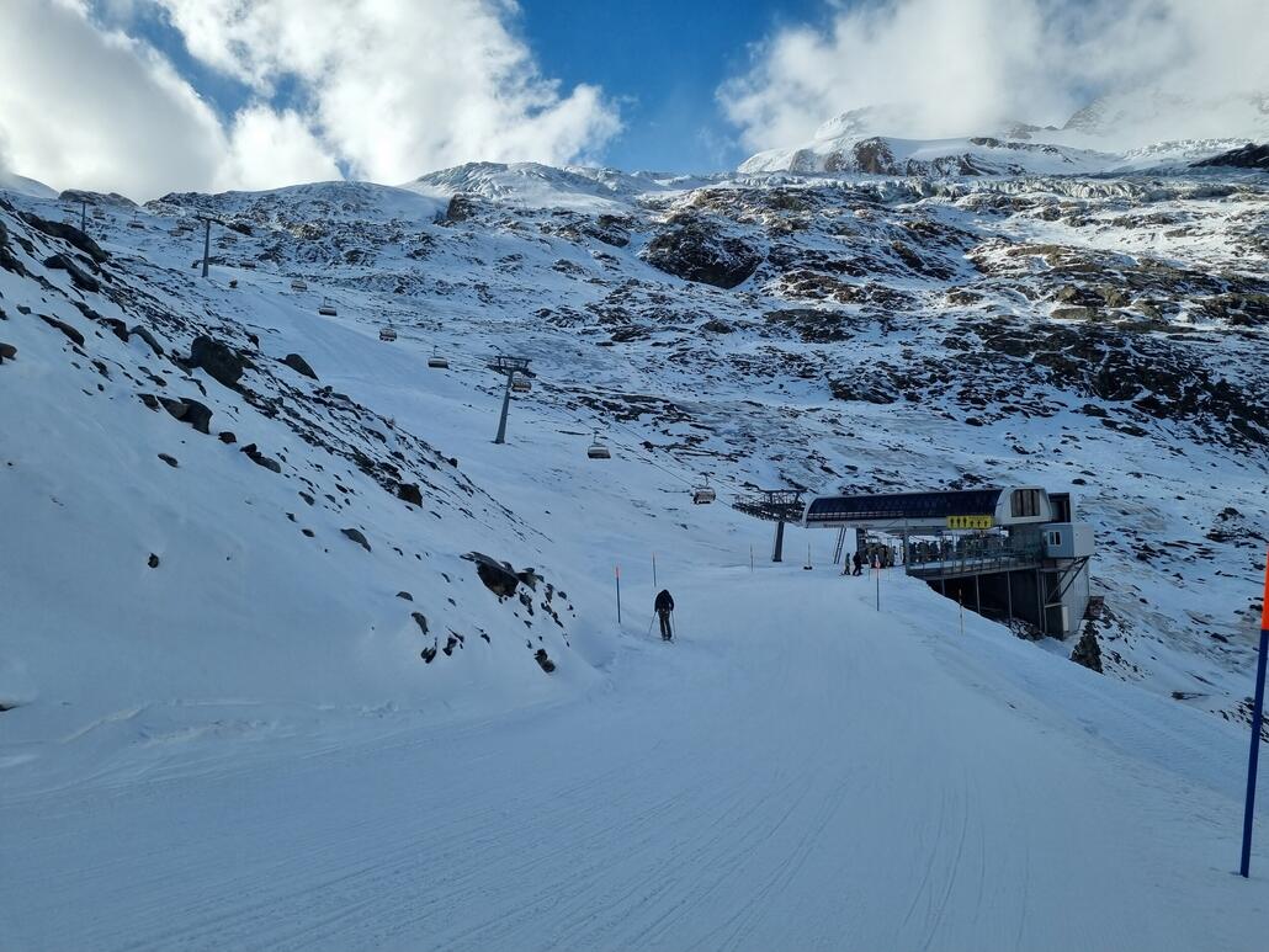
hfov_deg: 67.3
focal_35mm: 26
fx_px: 953
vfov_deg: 53.1
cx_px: 634
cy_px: 476
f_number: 1.8
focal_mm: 5.4
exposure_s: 1/4576
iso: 50
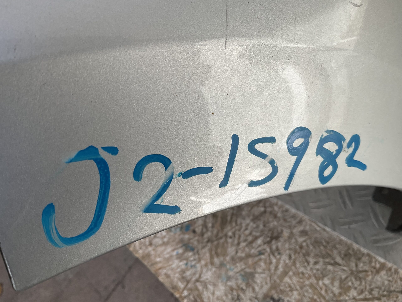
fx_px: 337
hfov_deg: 61.7
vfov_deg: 48.2
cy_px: 151
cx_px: 201
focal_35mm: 29
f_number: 1.8
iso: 16
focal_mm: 3
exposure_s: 1/126
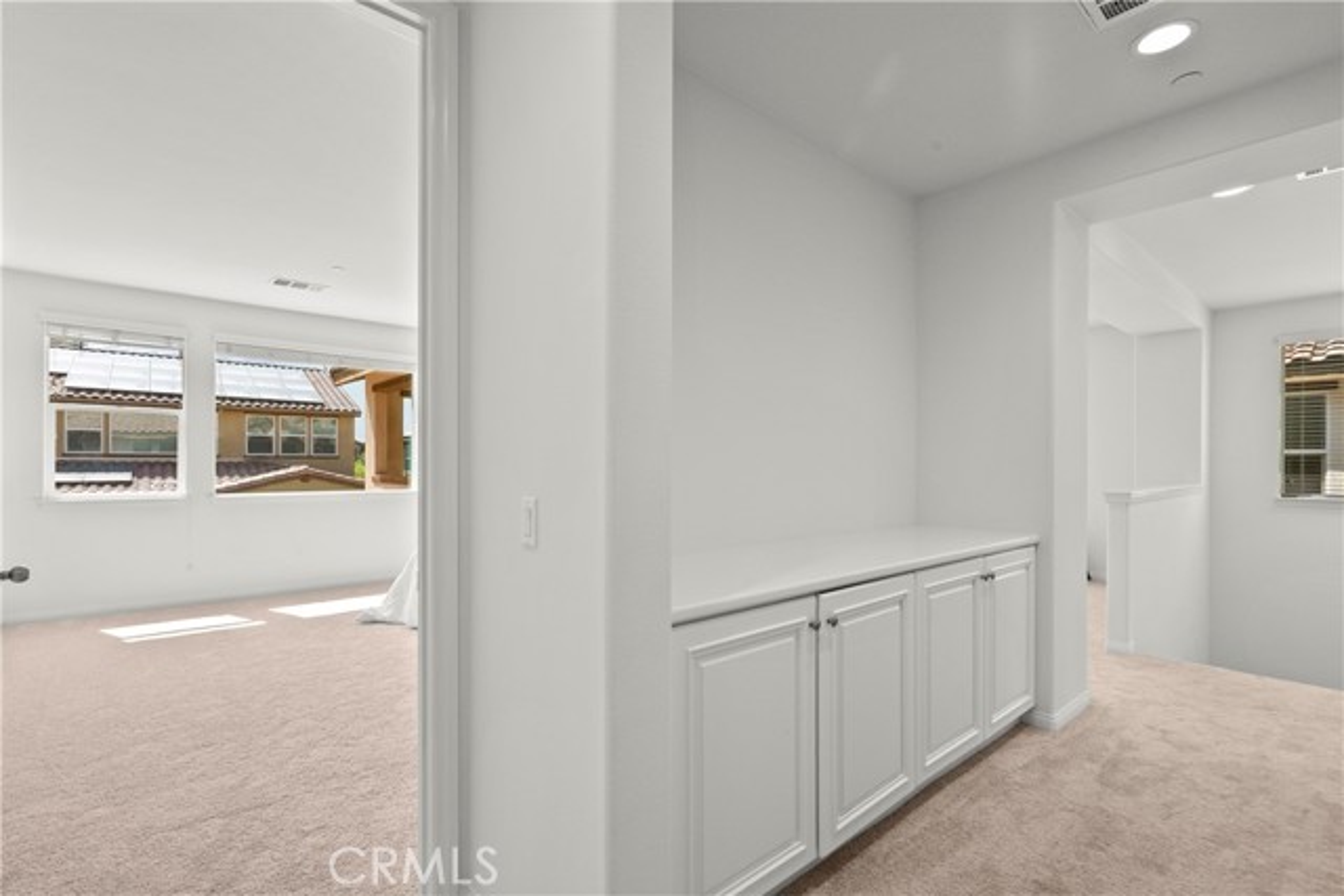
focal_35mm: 16
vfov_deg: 73.8
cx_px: 672
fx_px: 597
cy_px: 448
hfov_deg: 96.7
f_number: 8
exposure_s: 1/25
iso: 2000
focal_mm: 16
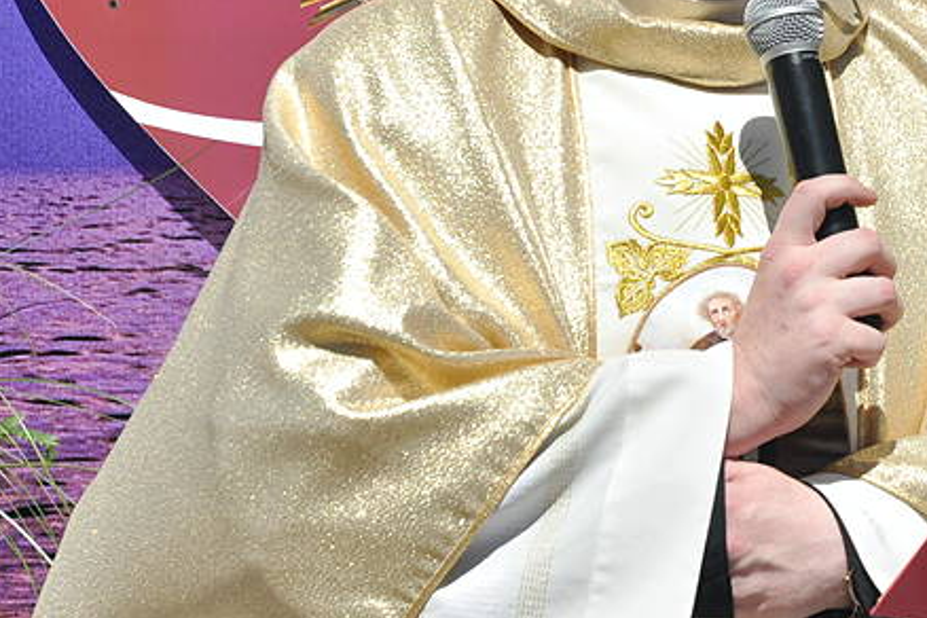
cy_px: 67
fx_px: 5612
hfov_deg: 9.4
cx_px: 794
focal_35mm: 218
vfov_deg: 6.3
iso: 400
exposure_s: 1/1600
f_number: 10
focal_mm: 75
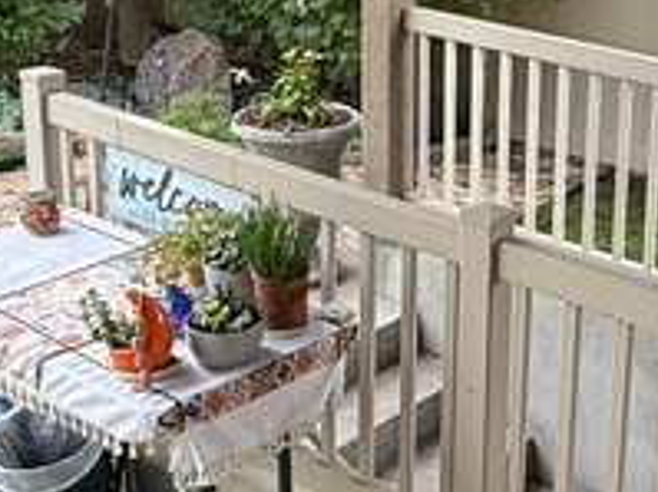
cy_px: 129
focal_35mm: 72
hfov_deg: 26.4
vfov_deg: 20.3
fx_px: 1368
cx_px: 559
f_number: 2.2
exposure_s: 1/214
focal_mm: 2.22
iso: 50
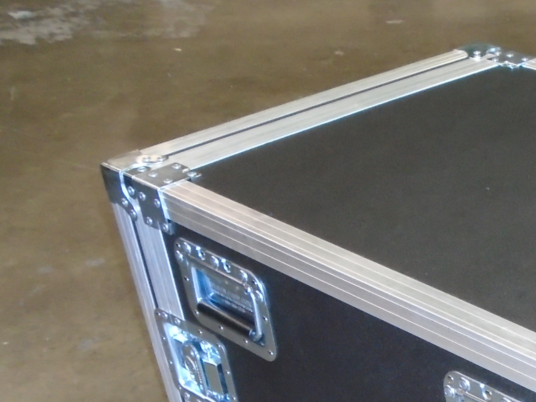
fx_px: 1162
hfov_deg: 23.6
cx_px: 648
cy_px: 476
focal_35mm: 75
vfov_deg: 18.6
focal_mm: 5.5
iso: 400
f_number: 3.5
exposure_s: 1/40
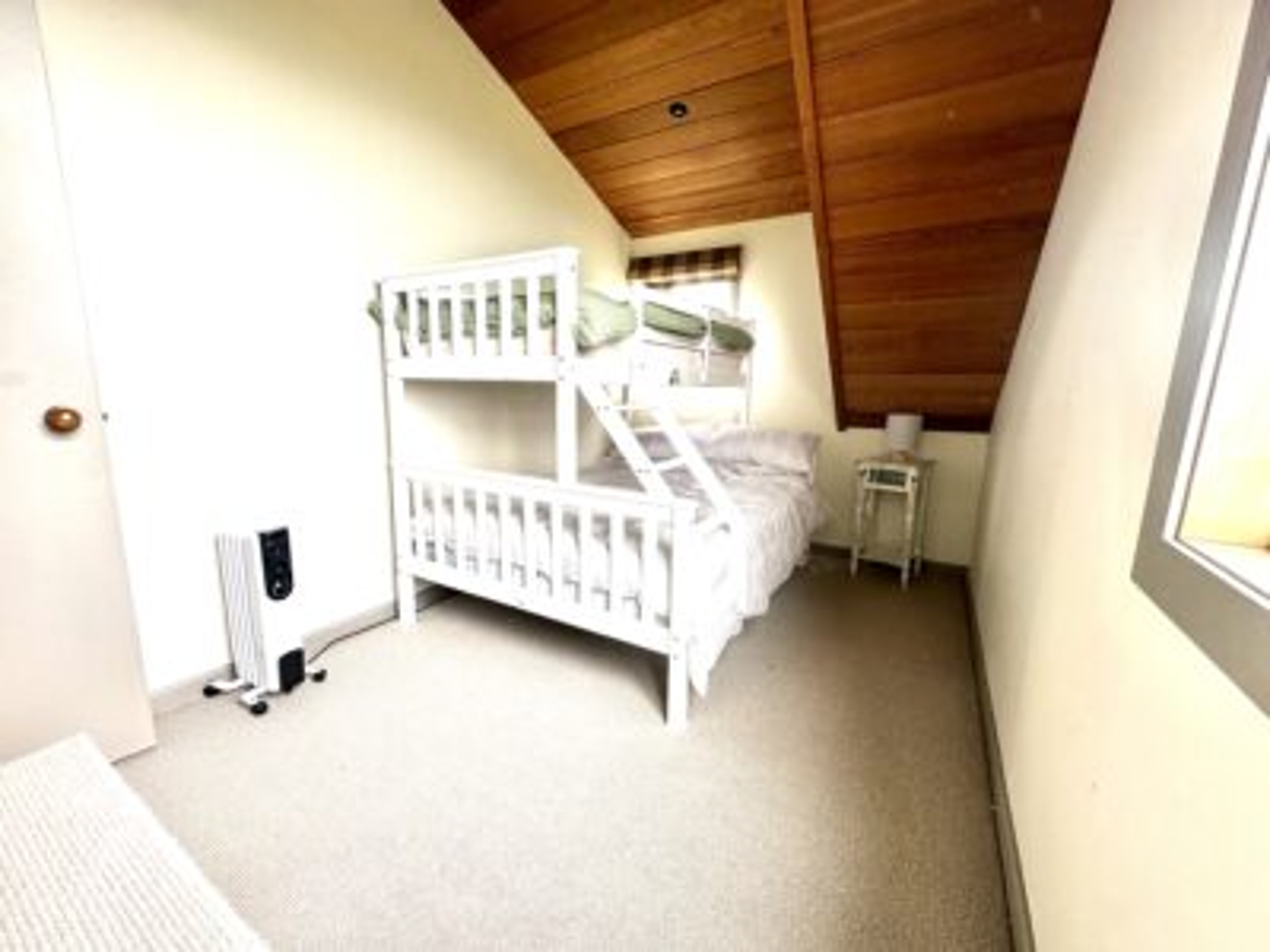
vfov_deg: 85.7
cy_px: 476
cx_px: 635
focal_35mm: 14
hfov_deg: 102.1
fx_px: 514
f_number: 2.2
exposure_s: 1/99
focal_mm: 2.22
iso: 80
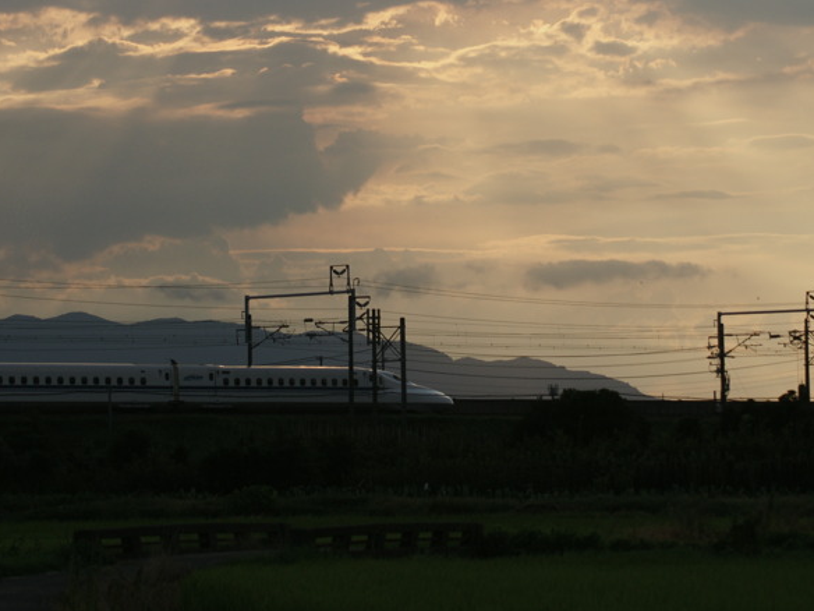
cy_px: 230
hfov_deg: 9.2
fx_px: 5052
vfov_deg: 6.9
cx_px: 396
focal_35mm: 215
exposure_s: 1/1600
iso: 200
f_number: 5.6
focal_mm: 85
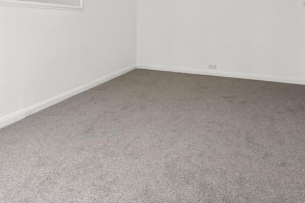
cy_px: 23
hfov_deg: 69.4
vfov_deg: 45.2
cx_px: 144
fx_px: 220
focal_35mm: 26
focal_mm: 14
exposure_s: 1/5
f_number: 16
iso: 200
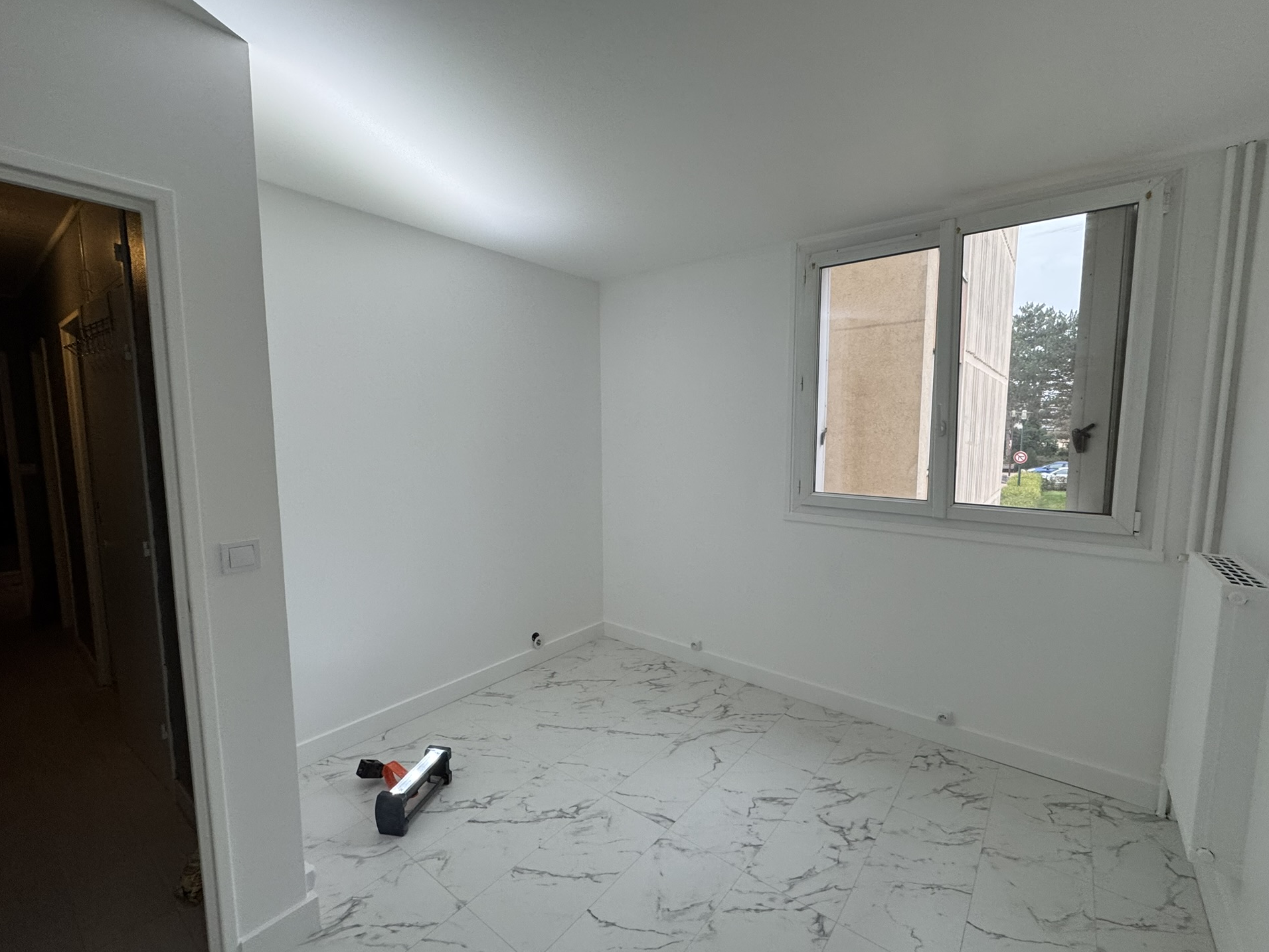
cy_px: 481
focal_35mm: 15
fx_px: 550
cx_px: 677
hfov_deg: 98.0
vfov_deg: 81.8
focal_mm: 2.22
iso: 160
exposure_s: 1/100
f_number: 2.2
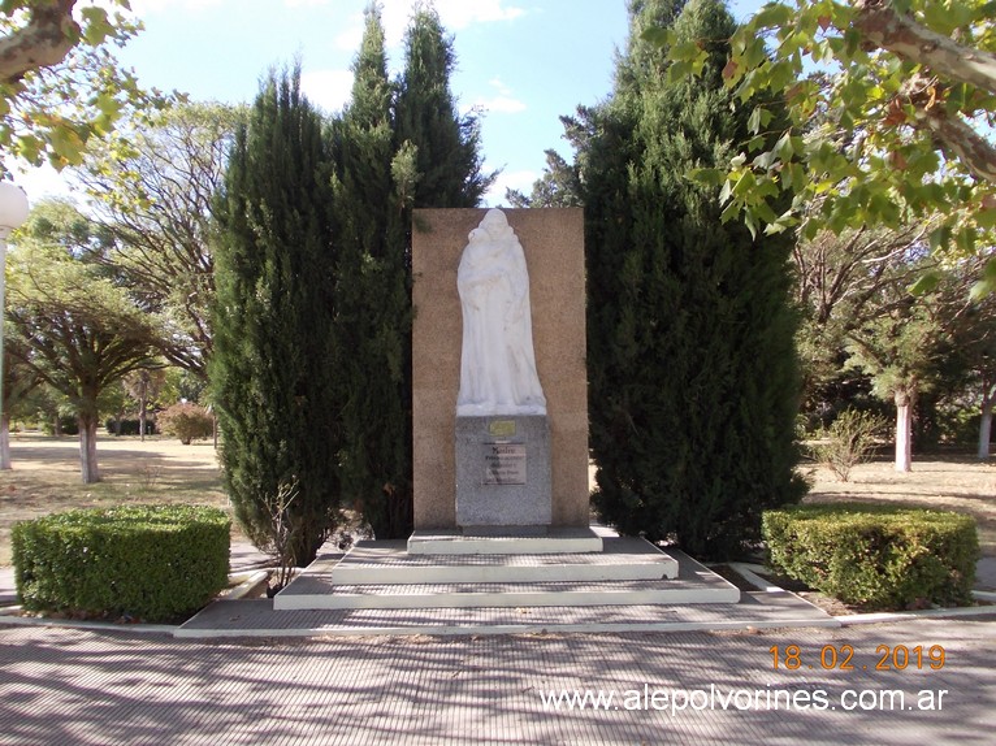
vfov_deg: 49.7
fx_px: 805
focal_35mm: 28
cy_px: 373
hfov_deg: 63.5
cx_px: 498
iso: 80
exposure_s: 1/400
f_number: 2.7
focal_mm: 4
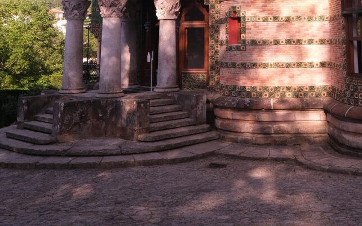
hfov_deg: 36.9
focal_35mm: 54
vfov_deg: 22.3
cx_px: 258
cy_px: -39
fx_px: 533
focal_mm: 13.8
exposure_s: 1/125
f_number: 9
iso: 800
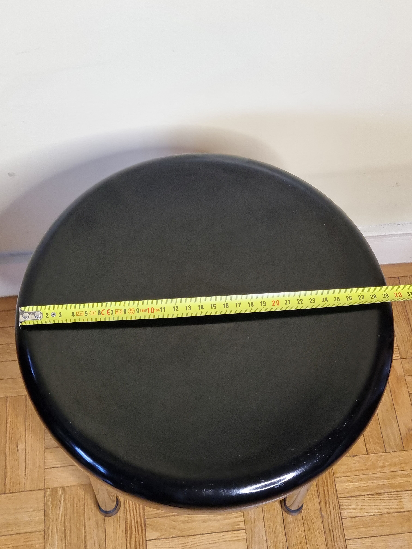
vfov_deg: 67.3
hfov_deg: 53.1
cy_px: 274
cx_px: 206
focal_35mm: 26
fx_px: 413
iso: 320
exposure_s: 1/100
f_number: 1.8
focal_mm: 5.4
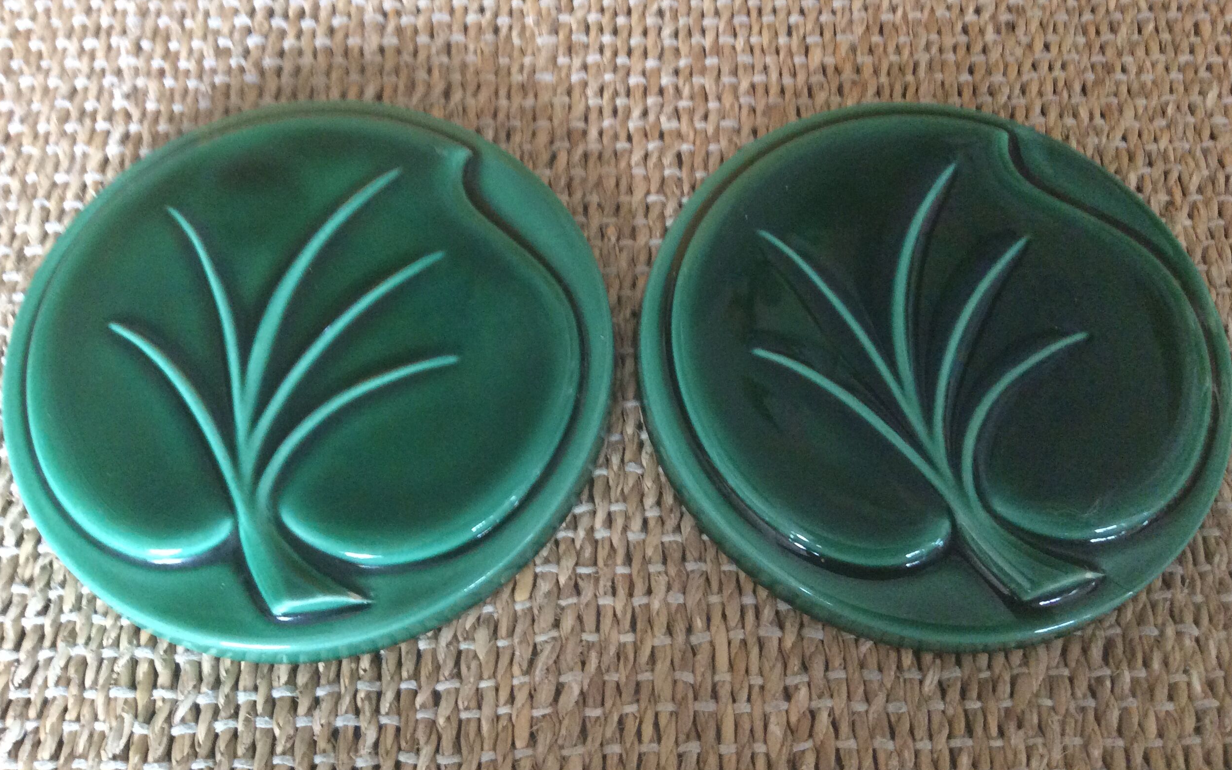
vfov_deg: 36.2
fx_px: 1175
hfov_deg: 55.3
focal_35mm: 35
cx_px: 618
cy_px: 340
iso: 200
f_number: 2.4
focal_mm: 3.3
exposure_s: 1/25
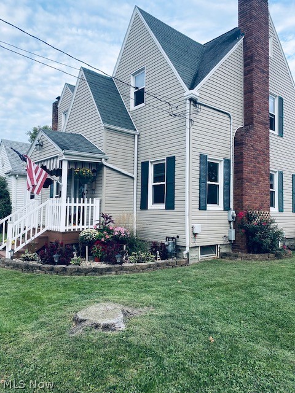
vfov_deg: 67.3
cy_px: 196
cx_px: 148
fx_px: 295
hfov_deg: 53.1
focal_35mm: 26
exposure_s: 1/327
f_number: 1.8
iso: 32
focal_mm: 4.25
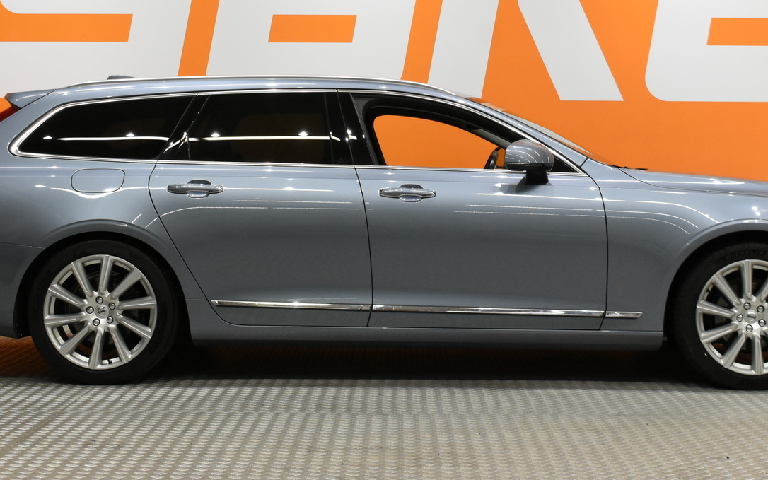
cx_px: 405
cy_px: 121
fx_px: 1528
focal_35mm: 73
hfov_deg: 28.2
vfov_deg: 17.8
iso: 1600
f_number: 6.3
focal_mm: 32
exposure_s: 1/160
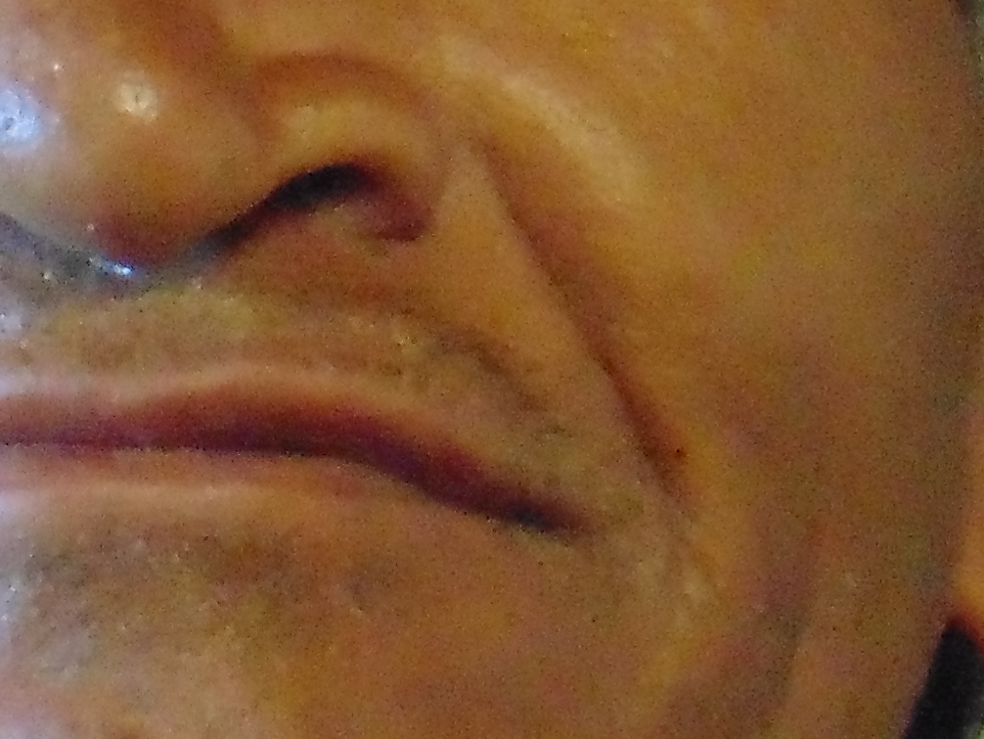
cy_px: 133
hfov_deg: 3.6
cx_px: 368
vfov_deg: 2.7
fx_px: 15723
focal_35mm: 553
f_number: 3.9
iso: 800
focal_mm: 19.4
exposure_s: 1/30
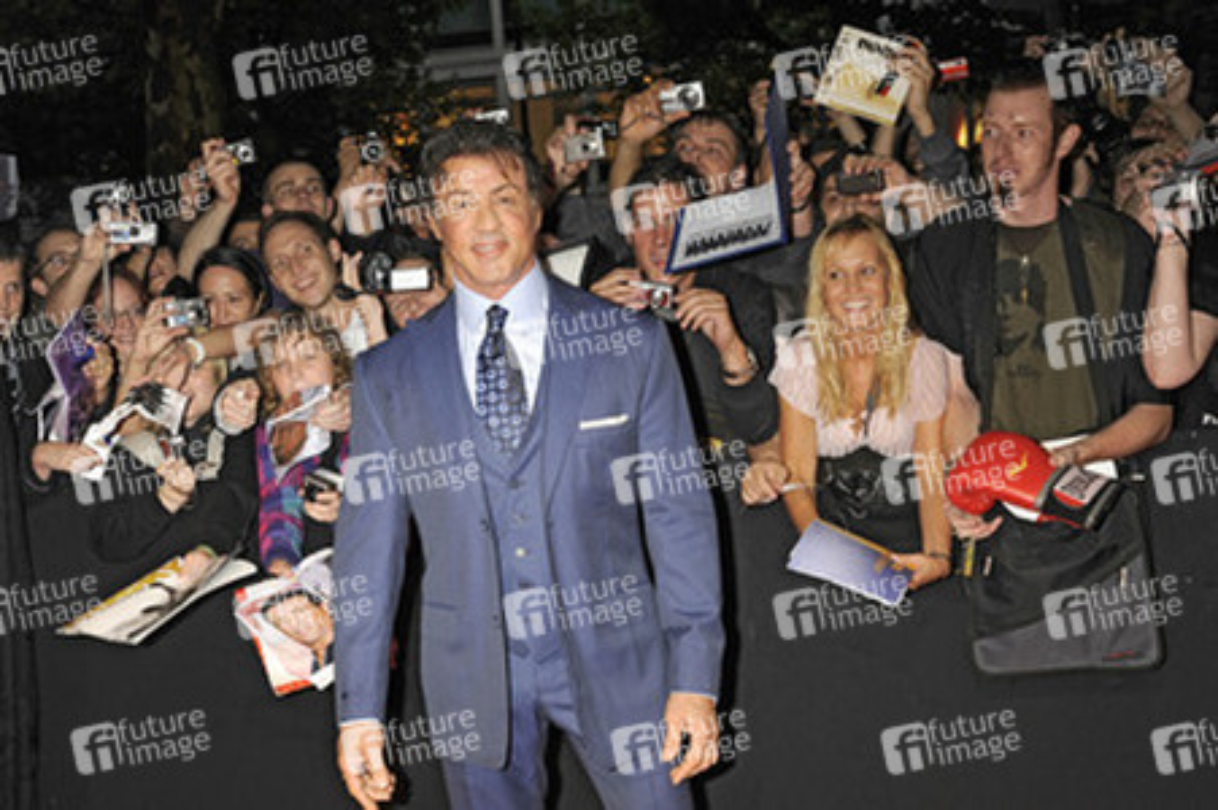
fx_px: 1623
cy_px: 405
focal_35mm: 48
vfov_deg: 28.0
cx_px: 609
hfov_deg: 41.1
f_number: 6.3
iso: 500
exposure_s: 1/160
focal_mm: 48
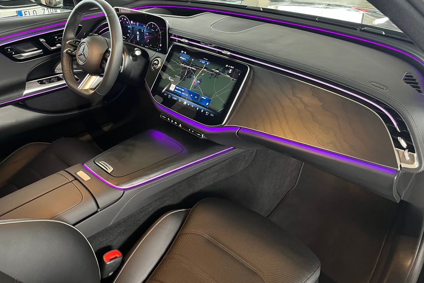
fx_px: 330
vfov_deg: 46.3
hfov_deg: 65.5
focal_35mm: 28
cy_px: 130
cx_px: 213
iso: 640
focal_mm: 5.1
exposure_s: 1/33
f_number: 1.6
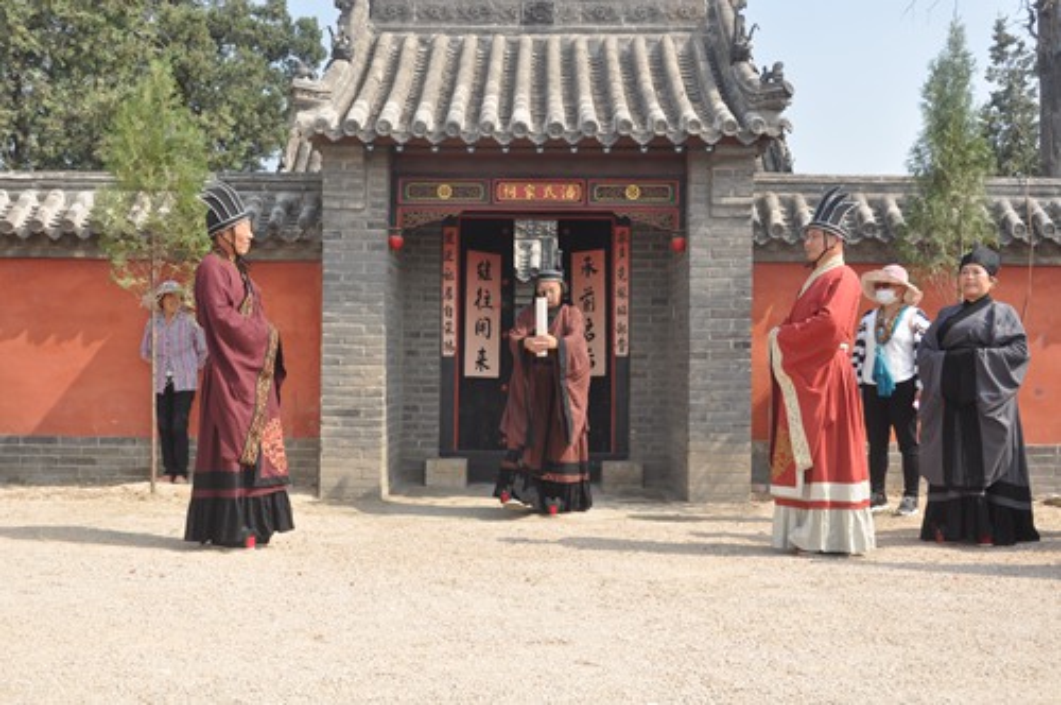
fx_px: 1060
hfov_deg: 53.2
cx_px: 530
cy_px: 352
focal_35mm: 36
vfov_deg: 36.8
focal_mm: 24
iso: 200
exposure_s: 1/200
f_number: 9
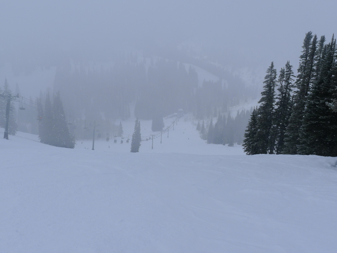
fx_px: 487
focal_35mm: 50
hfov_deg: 38.2
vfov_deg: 29.1
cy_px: 126
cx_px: 168
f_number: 4
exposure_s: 1/800
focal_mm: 10.7
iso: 80
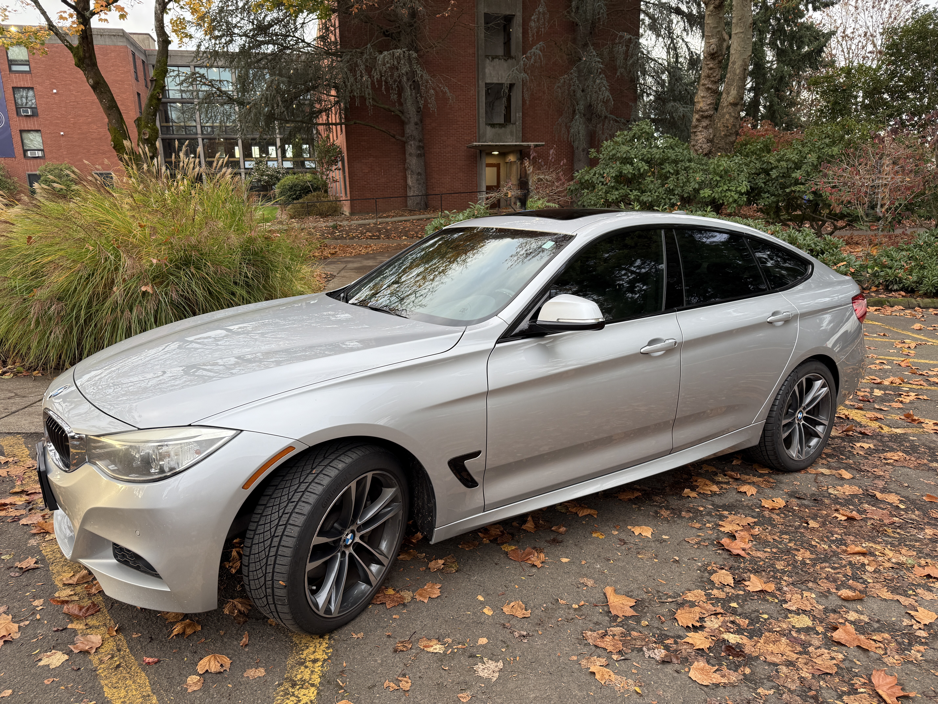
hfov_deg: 71.6
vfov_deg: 56.8
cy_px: 352
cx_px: 469
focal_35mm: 24
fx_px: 650
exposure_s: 1/127
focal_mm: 6.76
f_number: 1.78
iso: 80
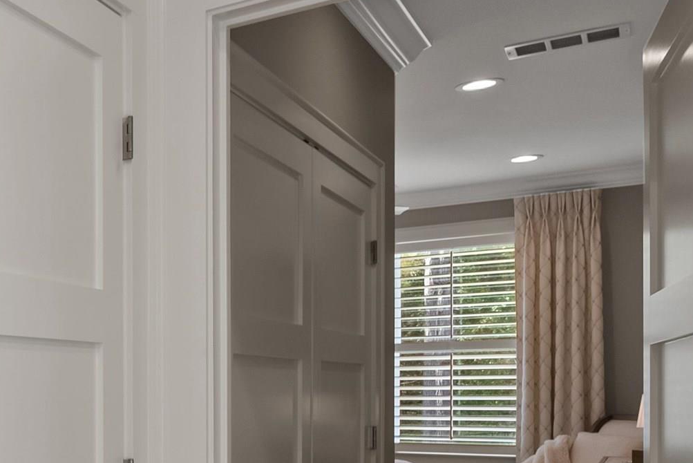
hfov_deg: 29.3
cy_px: 415
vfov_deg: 26.6
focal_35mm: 49
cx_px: -281
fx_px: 944
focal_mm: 16
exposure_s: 1/13
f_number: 8
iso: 250
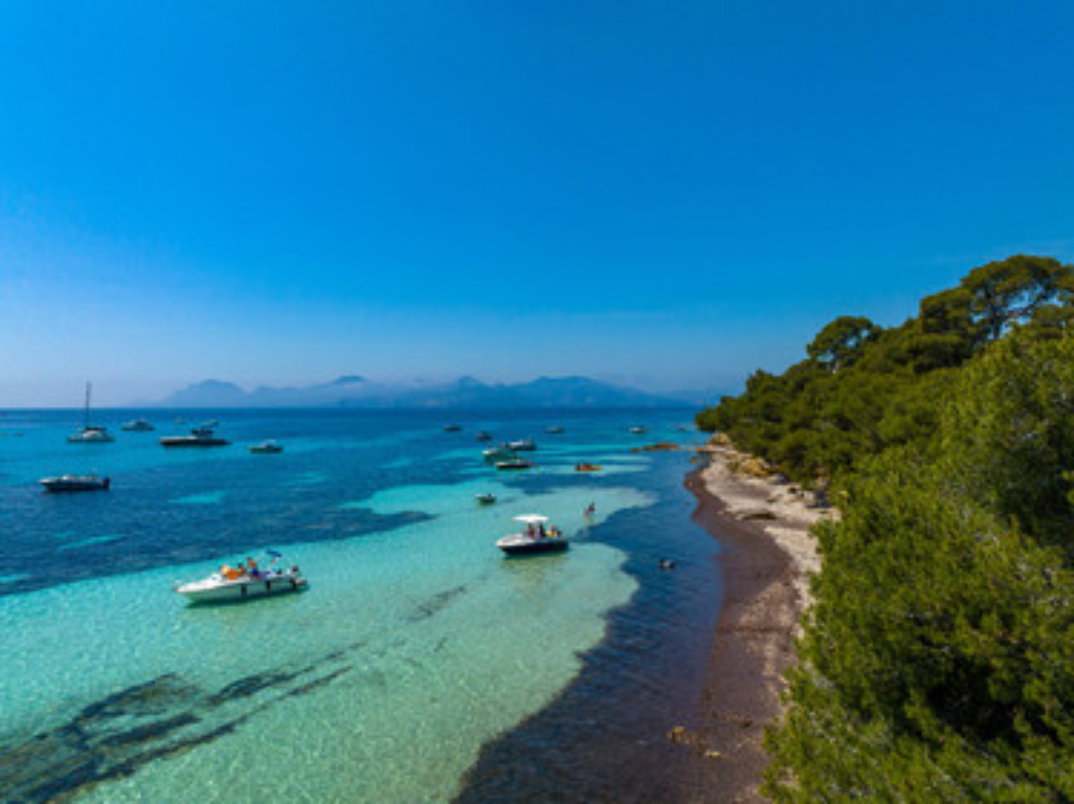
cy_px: 402
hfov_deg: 71.6
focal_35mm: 24
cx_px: 537
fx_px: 744
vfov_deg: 56.8
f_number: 9
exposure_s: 1/1000
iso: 200
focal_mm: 12.3
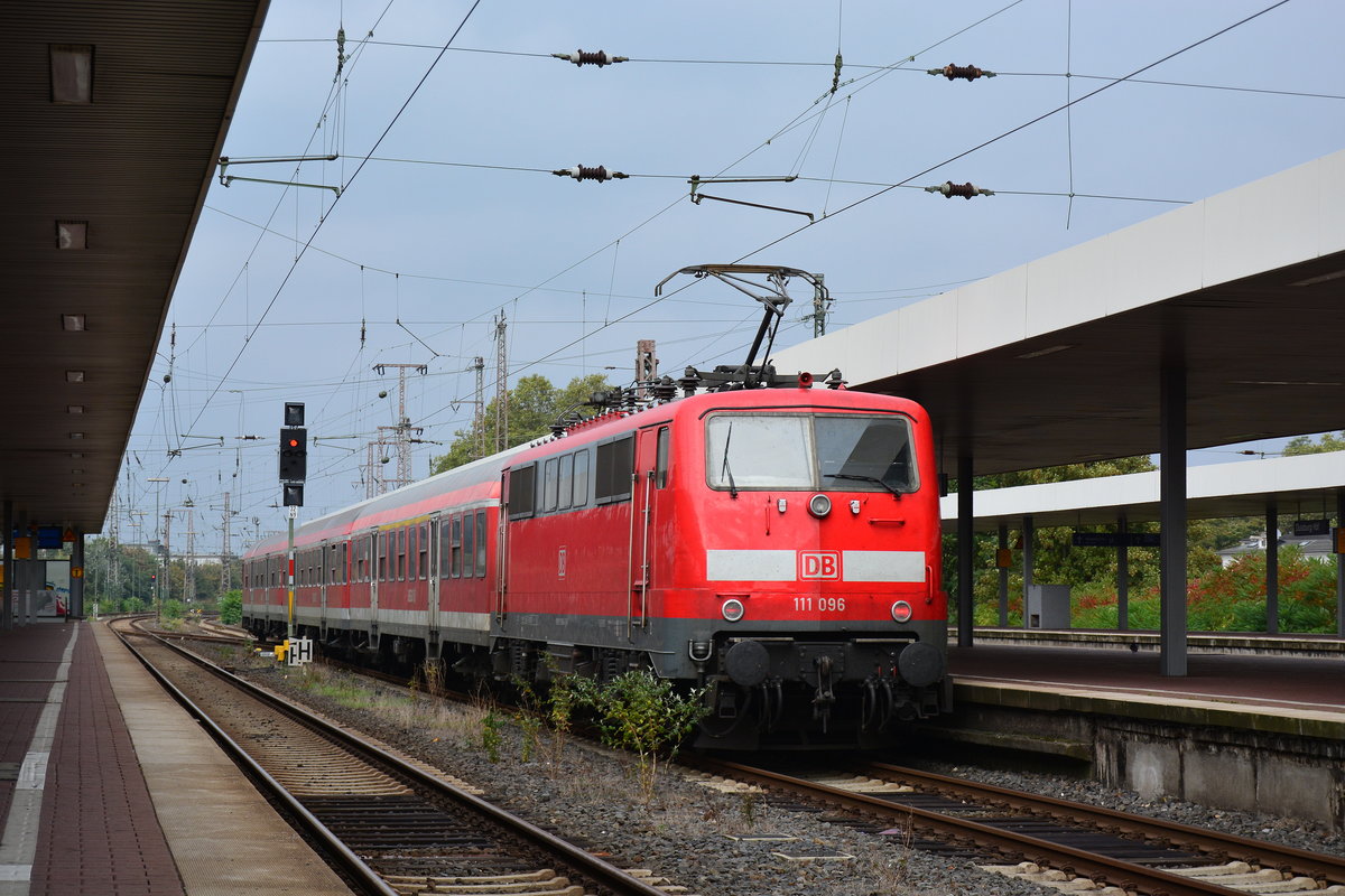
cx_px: 672
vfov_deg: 16.6
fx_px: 3082
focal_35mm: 82
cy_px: 448
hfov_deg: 24.6
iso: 320
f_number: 5.6
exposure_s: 1/640
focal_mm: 55
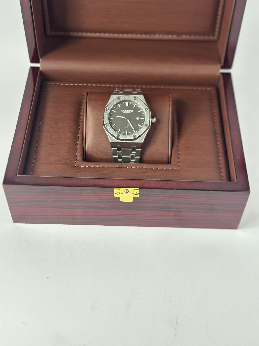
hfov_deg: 30.3
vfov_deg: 39.7
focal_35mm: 48
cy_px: 173
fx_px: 479
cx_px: 130
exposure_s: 1/60
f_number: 1.78
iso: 320
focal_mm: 6.86
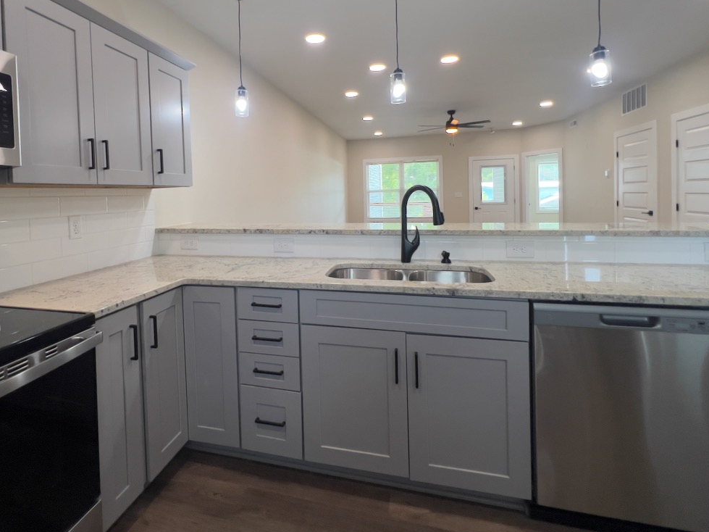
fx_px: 348
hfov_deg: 90.6
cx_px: 312
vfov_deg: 73.6
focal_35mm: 17
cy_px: 203
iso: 125
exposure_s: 1/120
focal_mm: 1.57
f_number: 1.8
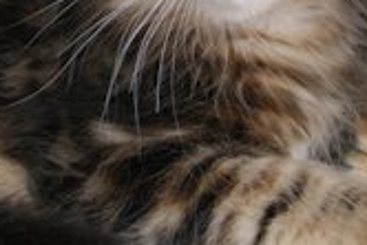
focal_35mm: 145
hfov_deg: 13.9
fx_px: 1479
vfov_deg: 9.4
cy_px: -11
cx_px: 7
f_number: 5.6
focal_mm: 40
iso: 400
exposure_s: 1/60
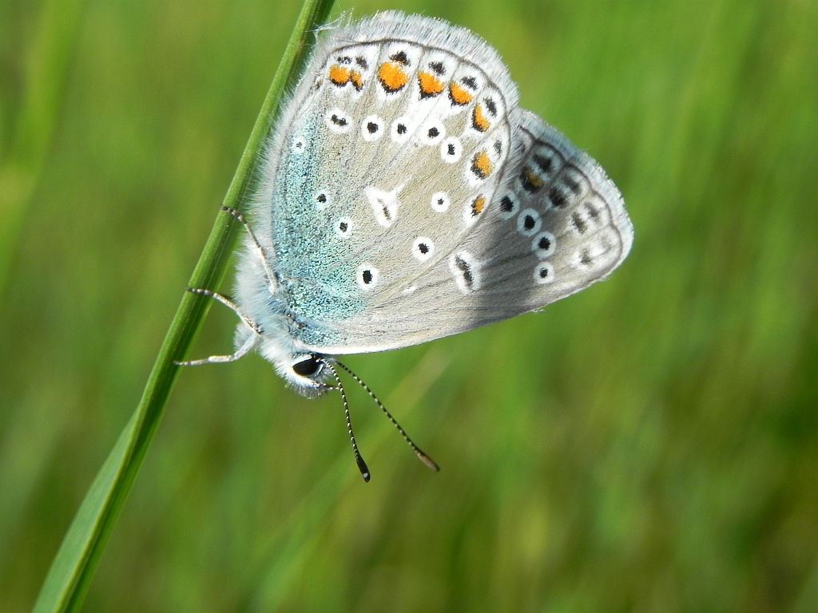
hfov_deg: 18.7
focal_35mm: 105
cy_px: 306
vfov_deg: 14.1
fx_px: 2481
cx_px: 409
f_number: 6.3
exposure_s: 1/547
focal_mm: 18.8
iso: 160
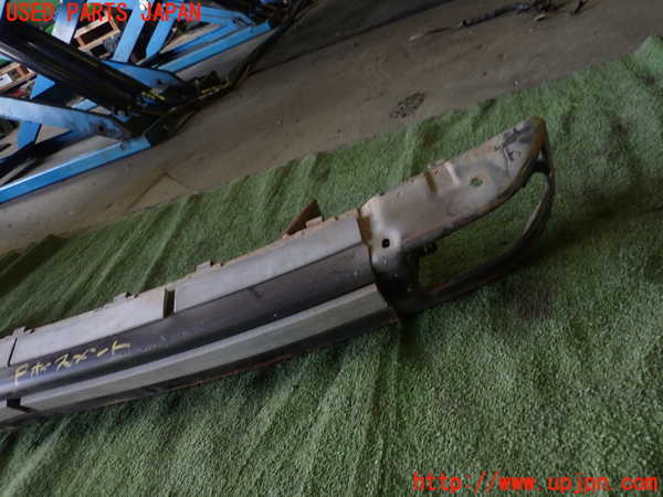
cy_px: 248
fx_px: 575
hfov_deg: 60.0
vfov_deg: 46.8
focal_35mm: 30
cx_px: 332
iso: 200
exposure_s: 1/40
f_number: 2.3
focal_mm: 5.4
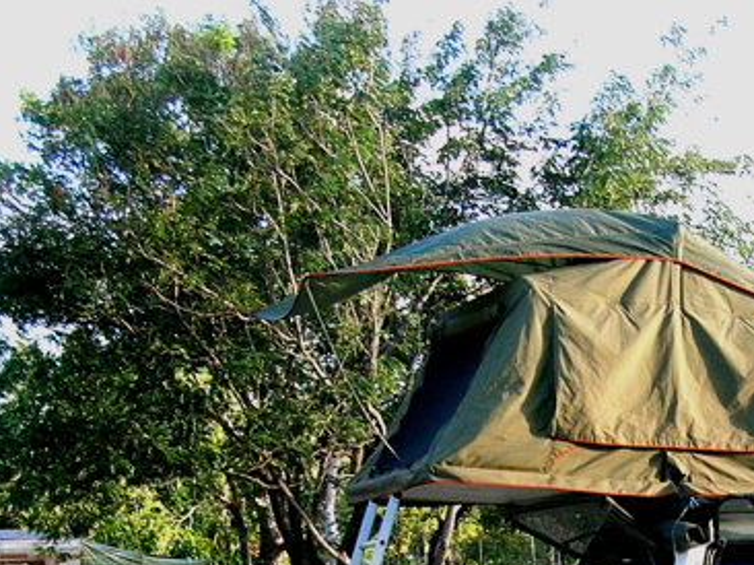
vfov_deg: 22.8
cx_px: 490
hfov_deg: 30.6
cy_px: 492
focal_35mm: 63
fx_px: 1371
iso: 50
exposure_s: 1/103
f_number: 2.7
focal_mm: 6
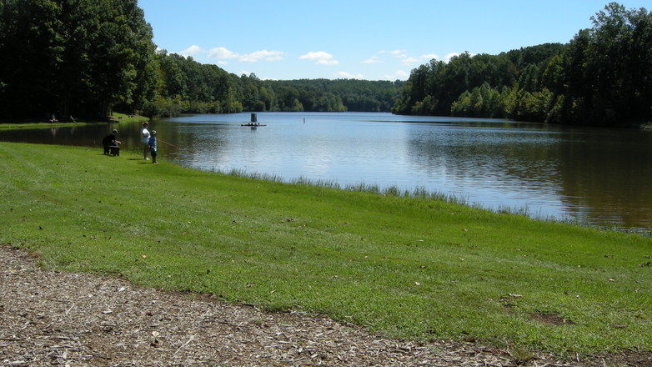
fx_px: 674
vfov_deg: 30.3
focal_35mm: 39
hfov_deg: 51.6
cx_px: 319
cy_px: 227
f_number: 6.1
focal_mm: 7.5
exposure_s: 1/230
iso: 64
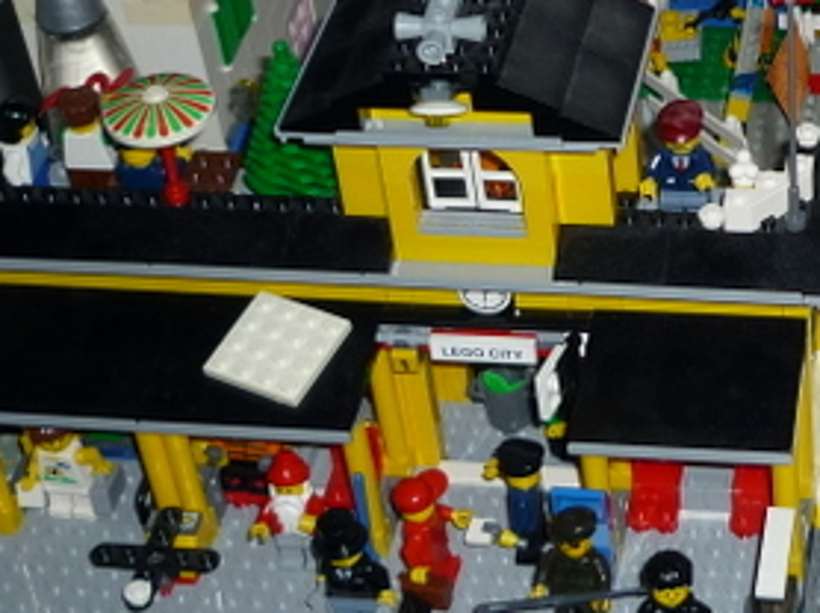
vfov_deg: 15.5
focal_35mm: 95
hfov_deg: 20.2
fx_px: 2248
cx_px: 770
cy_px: 206
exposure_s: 1/30
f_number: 2.8
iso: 100
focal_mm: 5.5
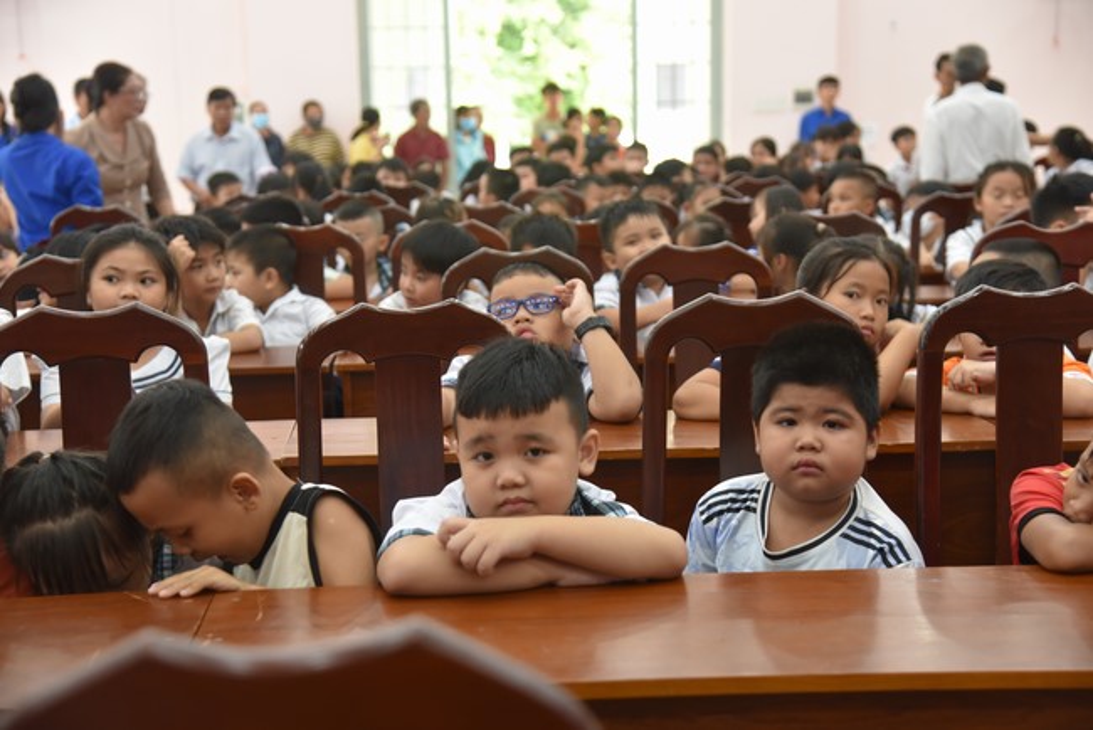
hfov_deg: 32.4
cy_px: 365
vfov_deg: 21.9
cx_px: 546
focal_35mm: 62
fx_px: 1883
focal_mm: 62
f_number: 4
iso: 1250
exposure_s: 1/60
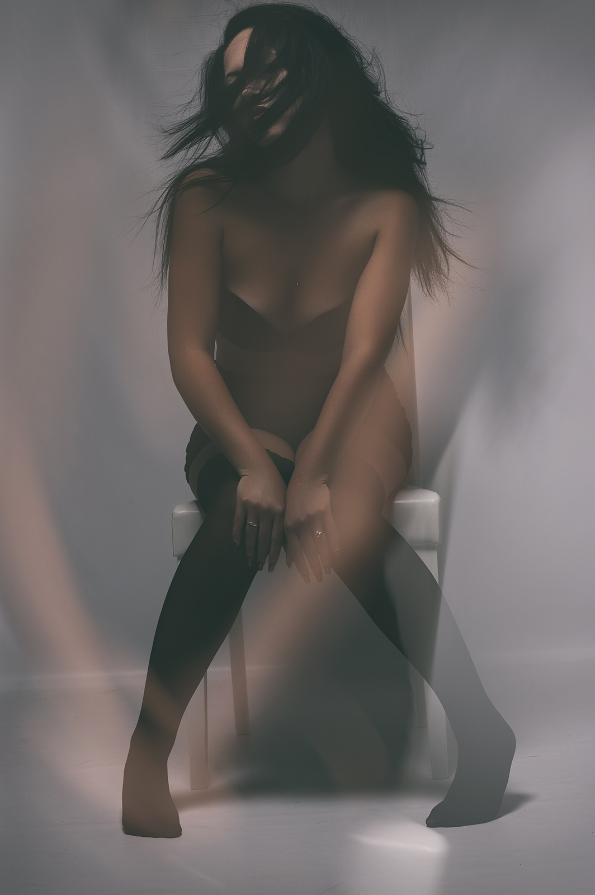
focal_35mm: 75
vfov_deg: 27.0
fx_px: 1862
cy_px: 448
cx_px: 298
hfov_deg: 18.2
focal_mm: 50
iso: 200
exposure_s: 1/500
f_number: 11
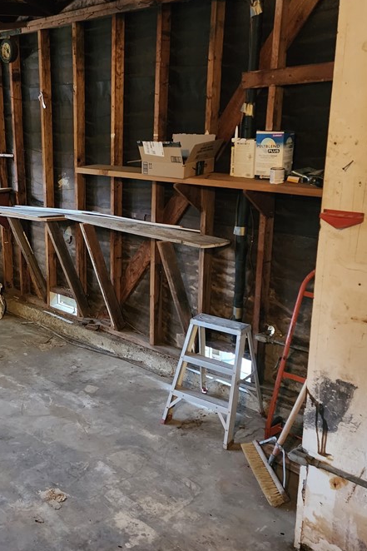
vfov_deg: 51.8
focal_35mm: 37
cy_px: 255
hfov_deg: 34.0
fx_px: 566
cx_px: 37
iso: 1000
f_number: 1.8
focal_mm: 6.4
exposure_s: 1/24
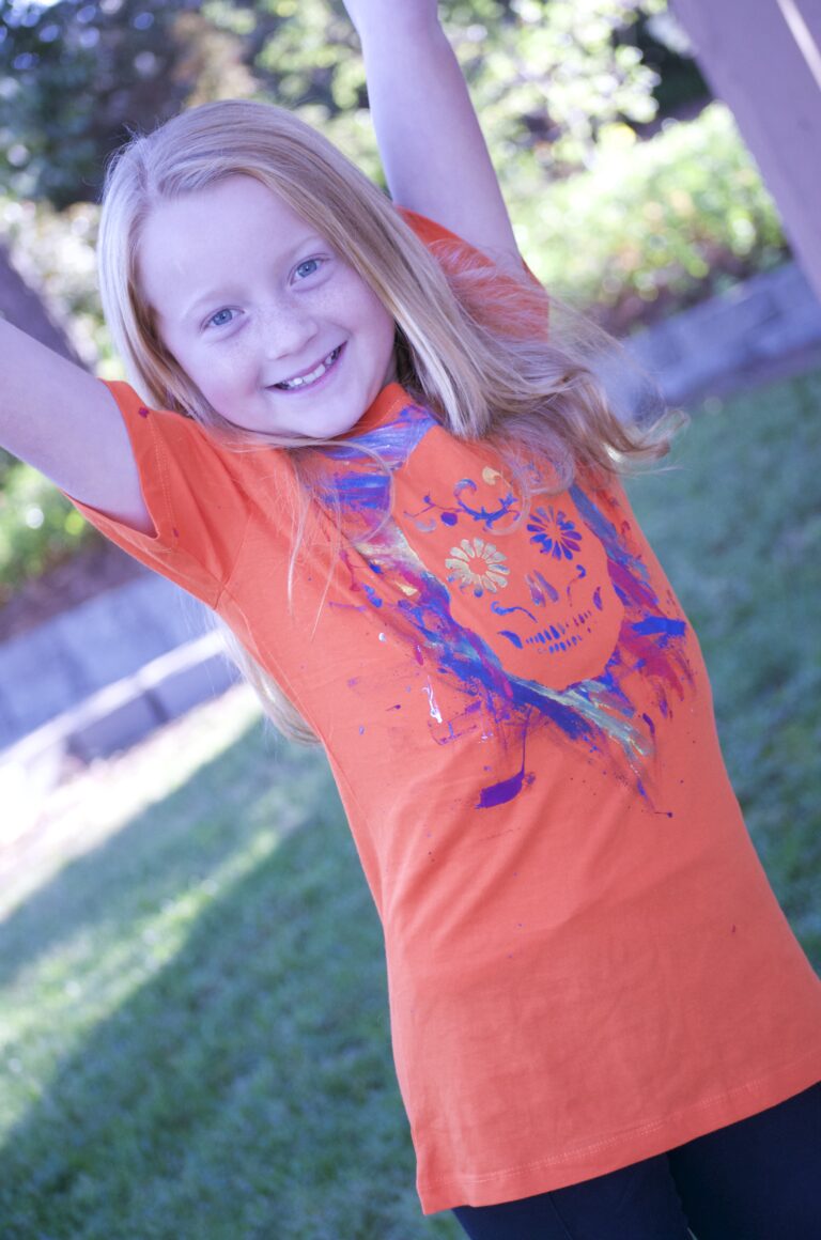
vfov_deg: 24.7
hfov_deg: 16.5
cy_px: 620
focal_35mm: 82
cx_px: 410
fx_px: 2836
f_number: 4
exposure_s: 1/400
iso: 1600
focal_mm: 55
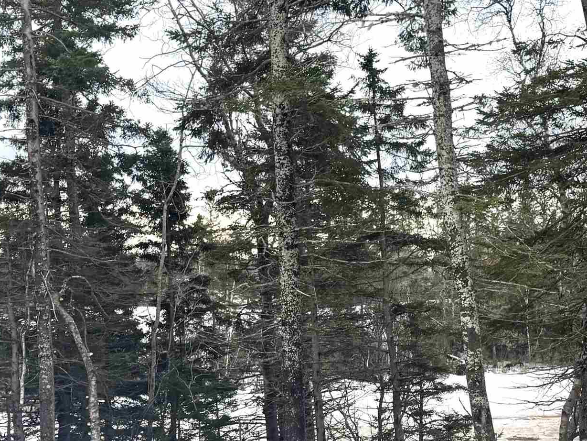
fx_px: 1018
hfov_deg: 32.0
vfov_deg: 24.2
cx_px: 384
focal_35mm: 60
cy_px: 312
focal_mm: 6.76
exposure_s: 1/665
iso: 80
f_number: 1.78
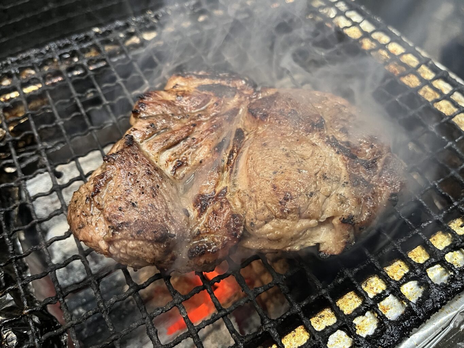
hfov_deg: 67.3
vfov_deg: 53.1
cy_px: 174
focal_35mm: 26
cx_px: 232
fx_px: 349
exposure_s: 1/60
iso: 500
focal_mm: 5.1
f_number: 1.6
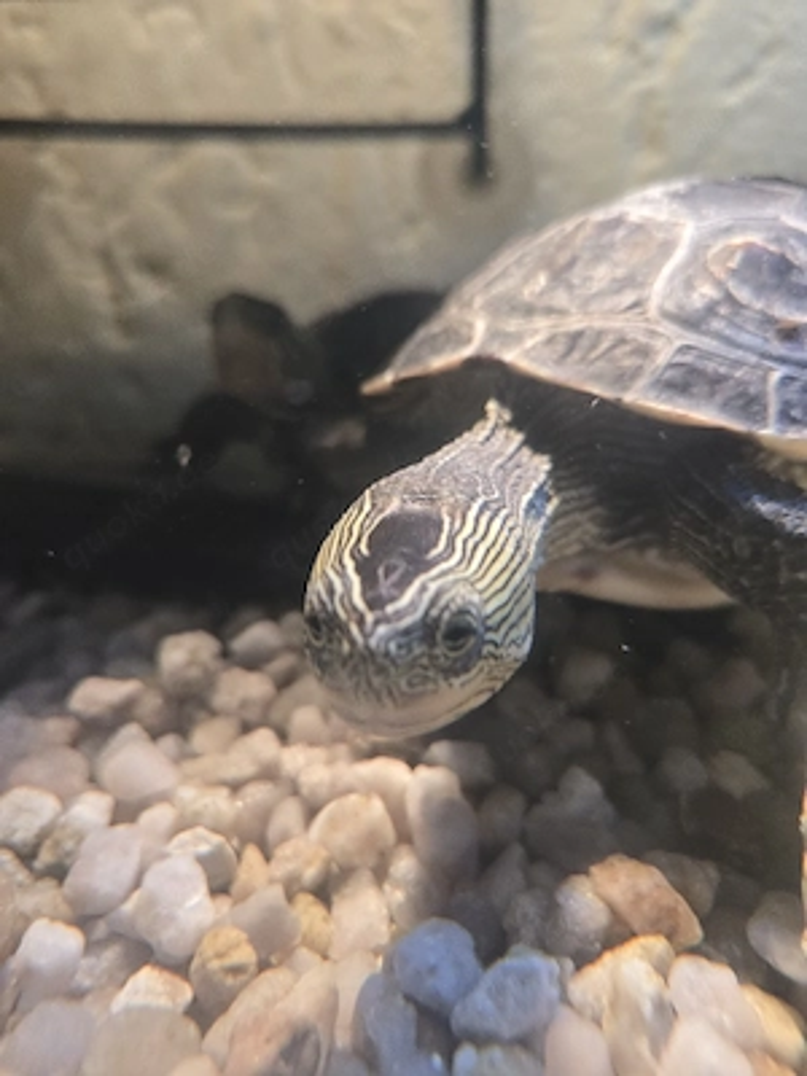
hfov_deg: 58.9
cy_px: 538
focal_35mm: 23
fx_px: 715
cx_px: 404
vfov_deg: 73.9
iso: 320
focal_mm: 5.4
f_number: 1.8
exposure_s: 1/101
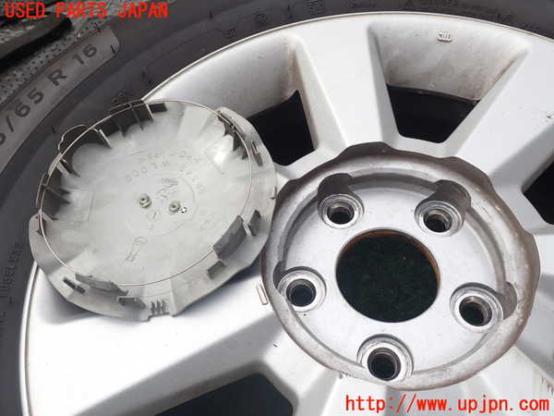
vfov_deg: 46.8
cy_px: 208
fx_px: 480
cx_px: 277
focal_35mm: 30
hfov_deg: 60.0
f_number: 3.2
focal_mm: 5.4
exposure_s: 1/800
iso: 100
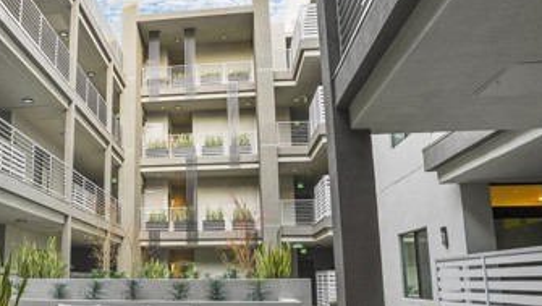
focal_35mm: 32
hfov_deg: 58.4
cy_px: 193
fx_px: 460
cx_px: 149
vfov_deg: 36.5
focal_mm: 16
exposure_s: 1/30
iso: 125
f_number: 6.3
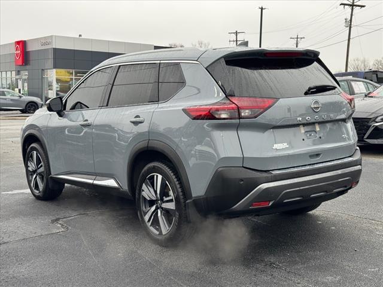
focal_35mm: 48
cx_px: 192
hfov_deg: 39.7
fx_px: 531
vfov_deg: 30.3
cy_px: 144
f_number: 1.78
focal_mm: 6.76
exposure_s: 1/491
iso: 64
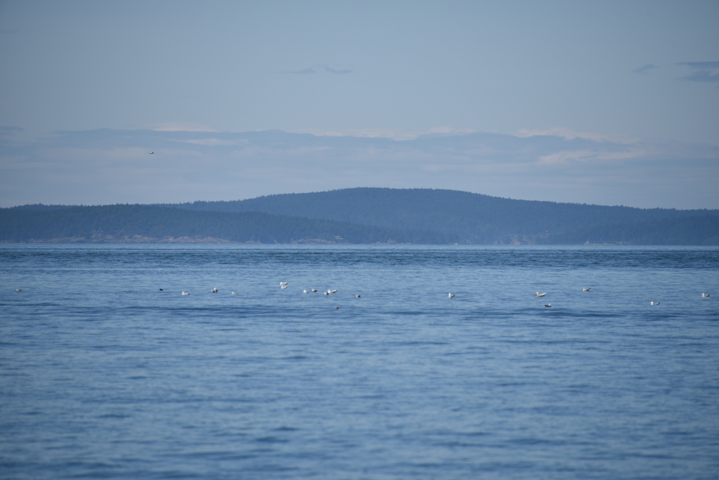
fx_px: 5993
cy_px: 240
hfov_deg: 6.9
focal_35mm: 300
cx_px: 360
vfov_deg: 4.6
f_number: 7.1
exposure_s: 1/640
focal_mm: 300
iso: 100
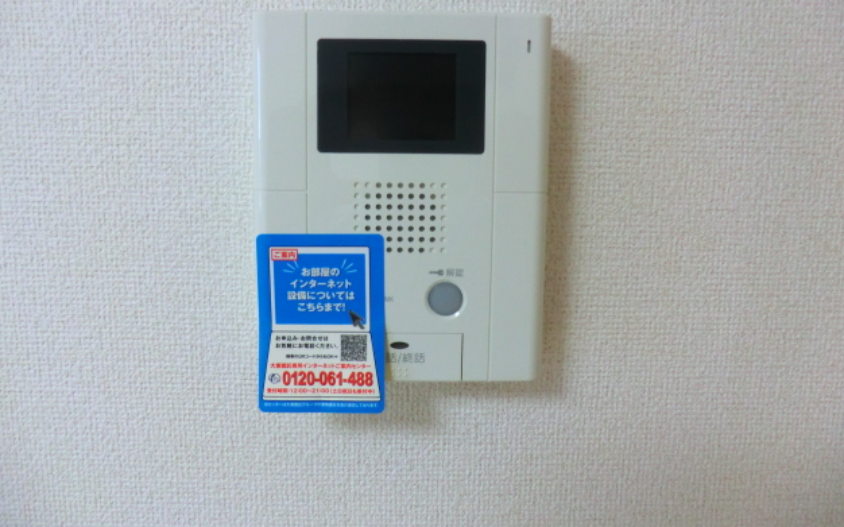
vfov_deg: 47.4
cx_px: 425
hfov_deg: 70.4
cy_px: 225
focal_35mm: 26
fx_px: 598
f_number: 3.2
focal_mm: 4.3
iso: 250
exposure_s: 1/60
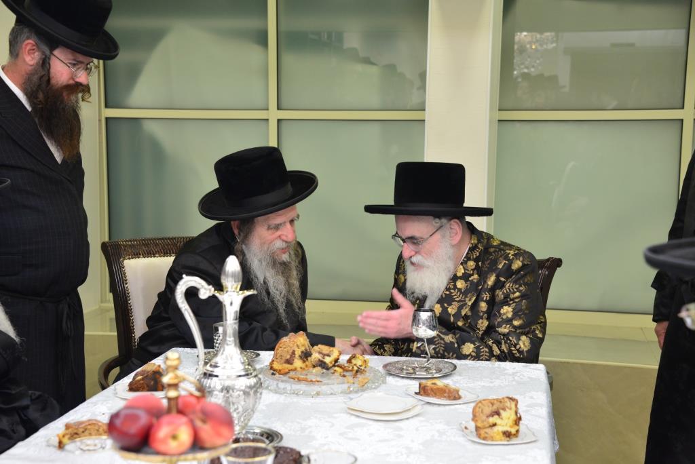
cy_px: 232
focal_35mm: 58
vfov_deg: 23.4
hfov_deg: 34.5
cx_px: 348
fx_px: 1120
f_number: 5.6
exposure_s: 1/100
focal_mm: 58
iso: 1600
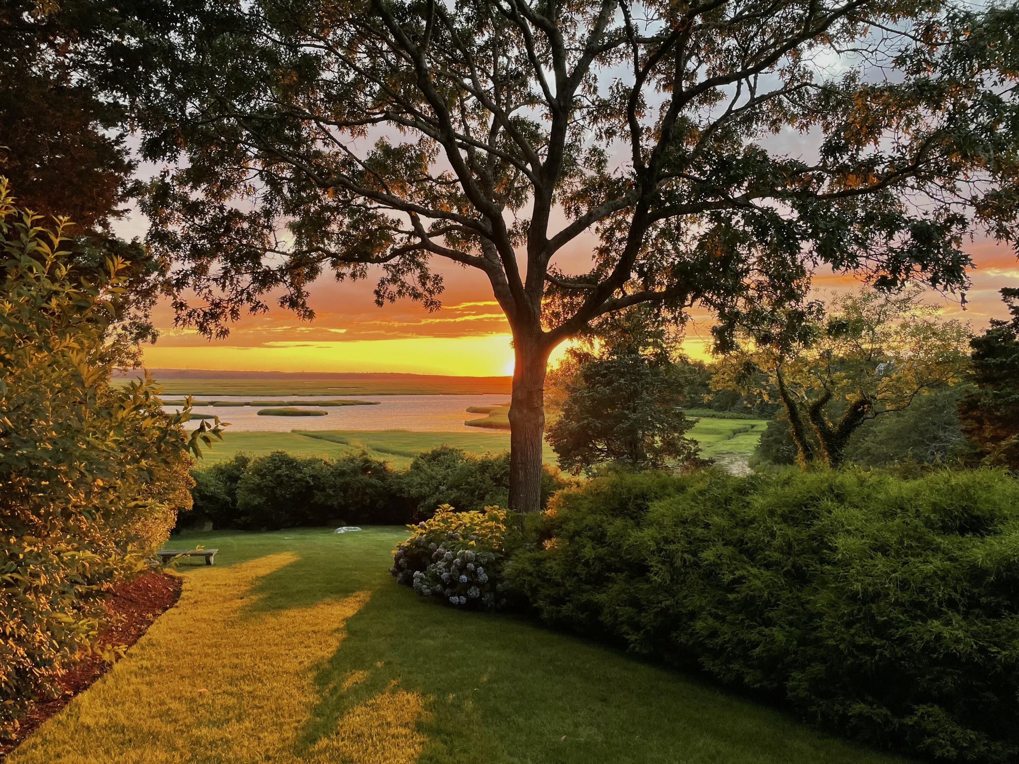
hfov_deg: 67.3
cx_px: 510
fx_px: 765
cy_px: 382
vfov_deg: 53.1
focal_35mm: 26
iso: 80
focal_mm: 4.2
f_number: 1.6
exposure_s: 1/121
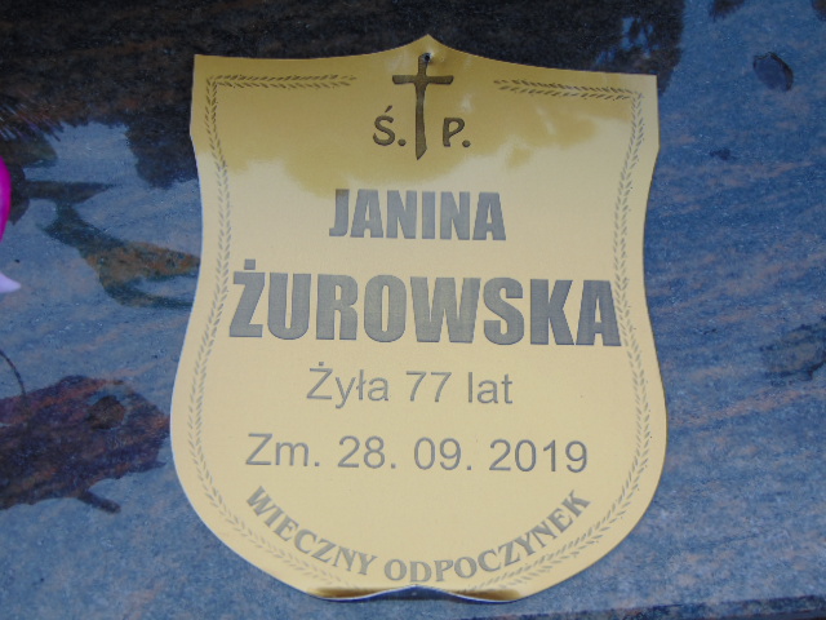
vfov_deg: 24.4
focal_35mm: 60
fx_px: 1432
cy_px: 310
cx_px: 413
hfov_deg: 32.2
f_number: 3.6
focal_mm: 10.8
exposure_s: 1/320
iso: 80
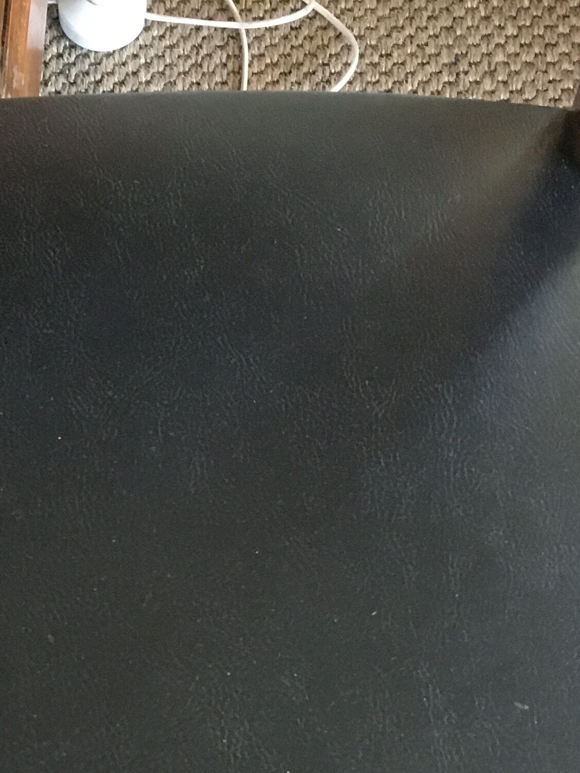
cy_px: 802
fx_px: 1743
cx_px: 123
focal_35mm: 78
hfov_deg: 18.7
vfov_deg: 23.8
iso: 200
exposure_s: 1/17
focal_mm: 4.15
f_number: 2.2
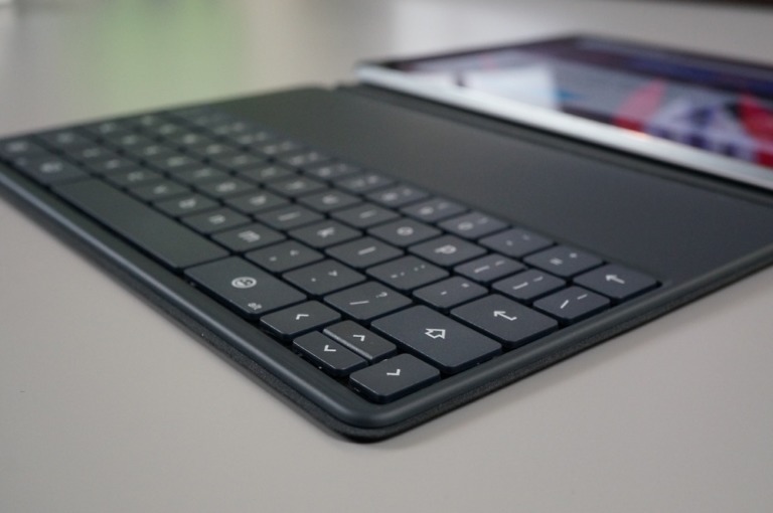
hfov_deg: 43.7
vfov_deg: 29.8
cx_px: 386
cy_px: 256
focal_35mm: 45
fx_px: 965
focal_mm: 30
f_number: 7.1
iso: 1600
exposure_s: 1/60
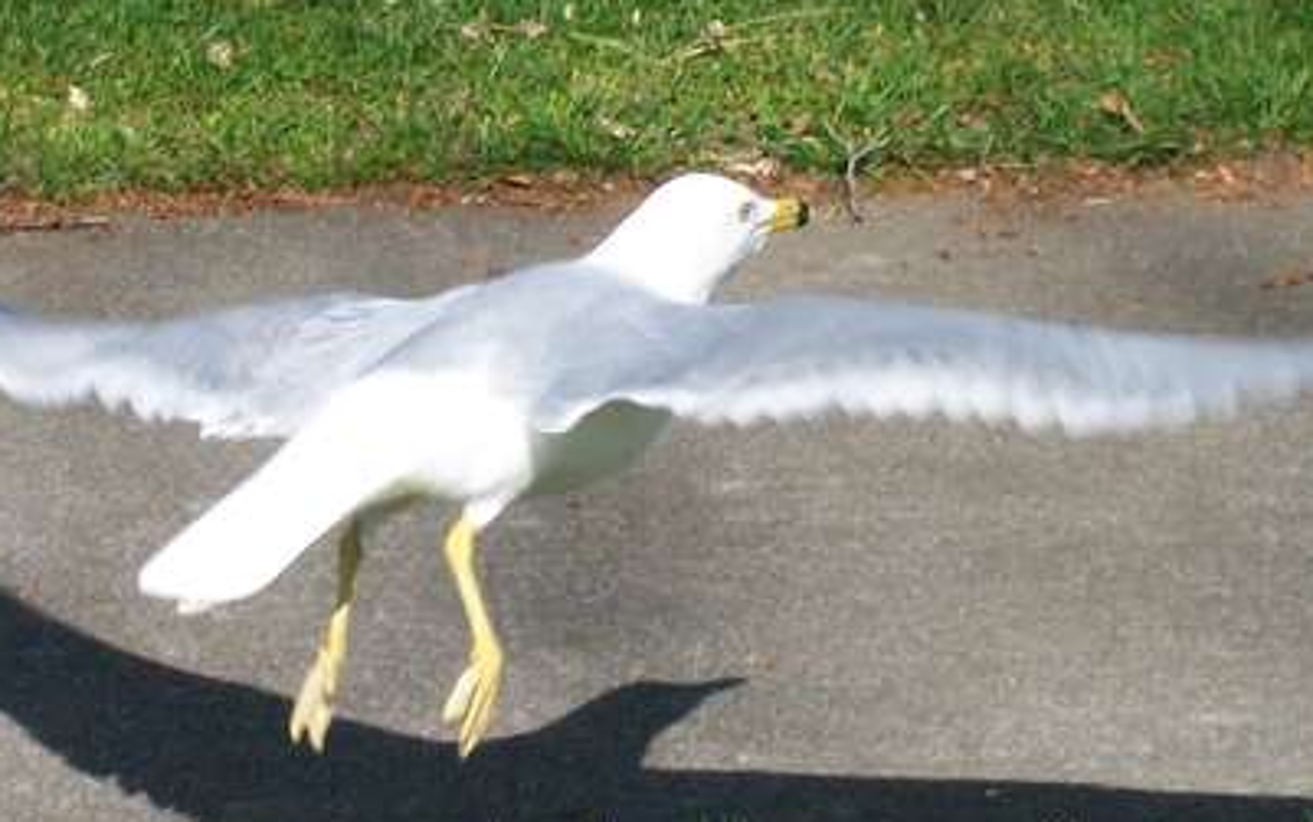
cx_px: 252
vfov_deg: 6.0
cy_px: 547
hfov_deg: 9.5
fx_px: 7840
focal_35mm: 219
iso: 80
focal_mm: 18
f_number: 4.8
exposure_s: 1/400
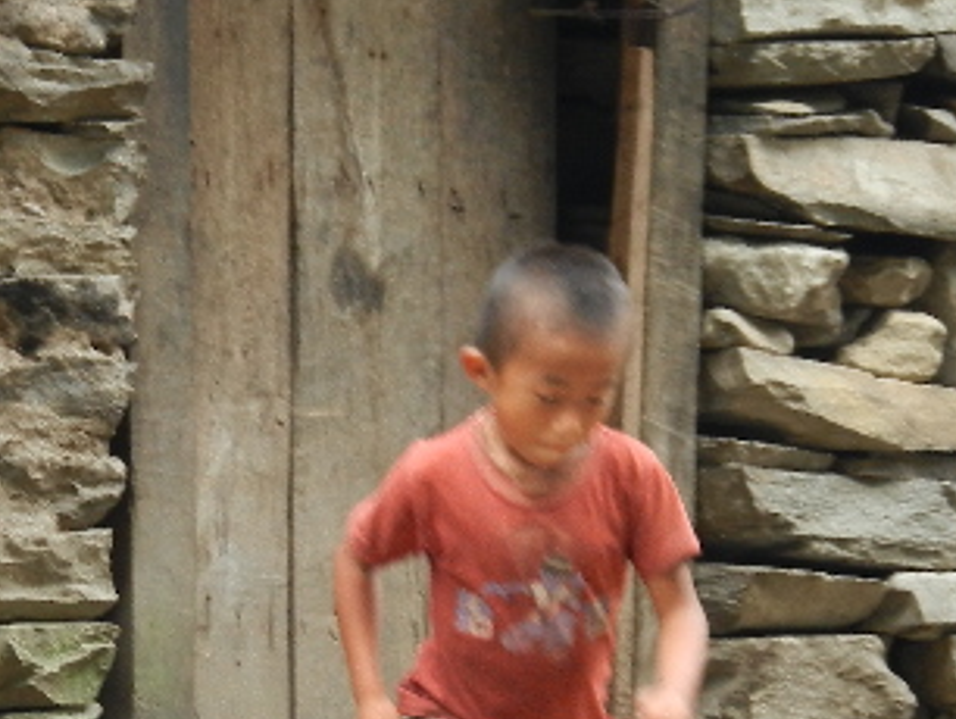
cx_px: 447
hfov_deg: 4.6
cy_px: 525
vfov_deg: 3.5
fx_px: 11912
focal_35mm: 431
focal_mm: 29.7
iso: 160
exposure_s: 1/100
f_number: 5.3
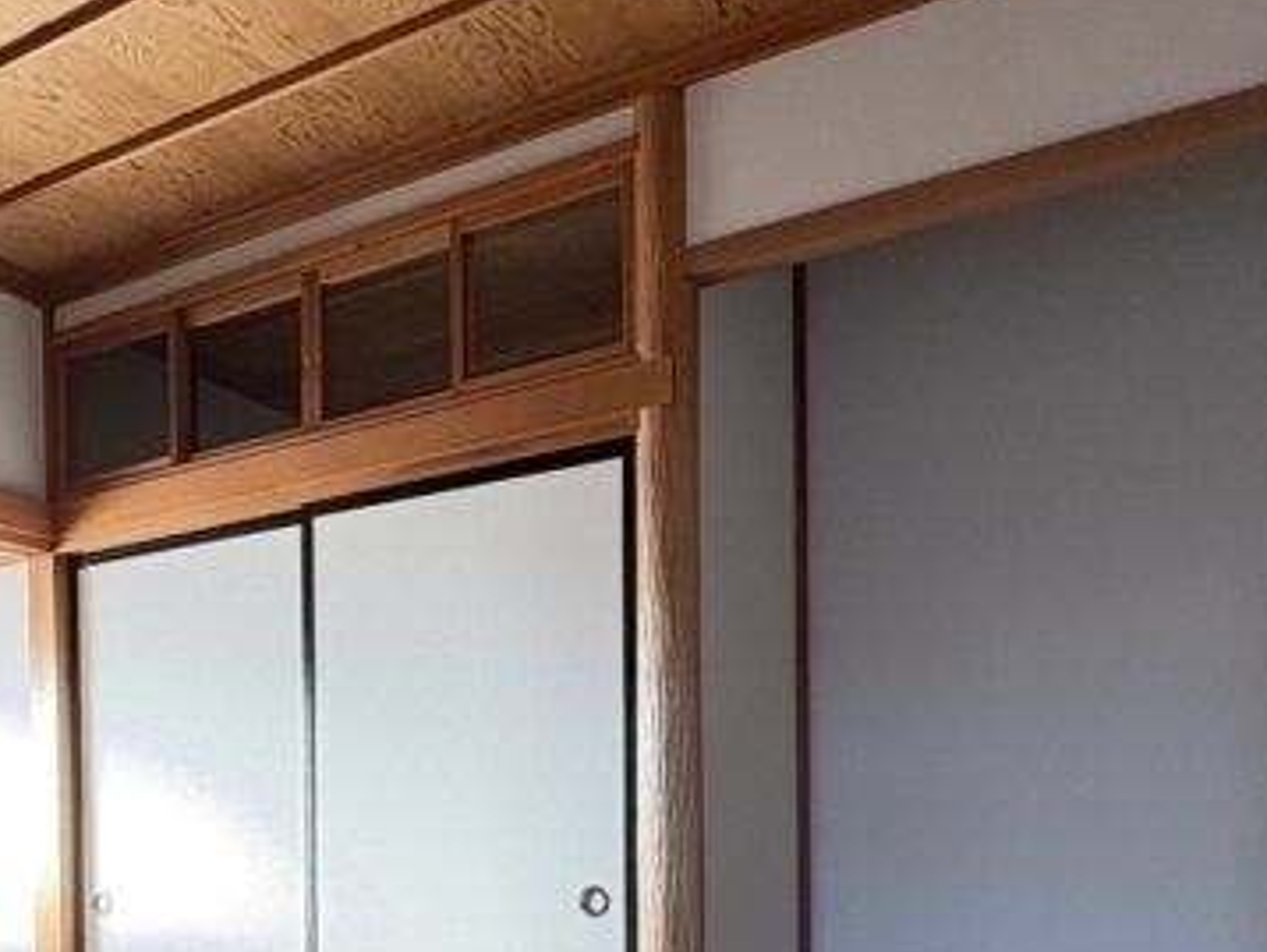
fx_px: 1465
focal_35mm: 40
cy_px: 913
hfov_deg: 44.0
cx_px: 216
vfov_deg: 33.5
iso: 200
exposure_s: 1/120
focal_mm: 2.22
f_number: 2.2
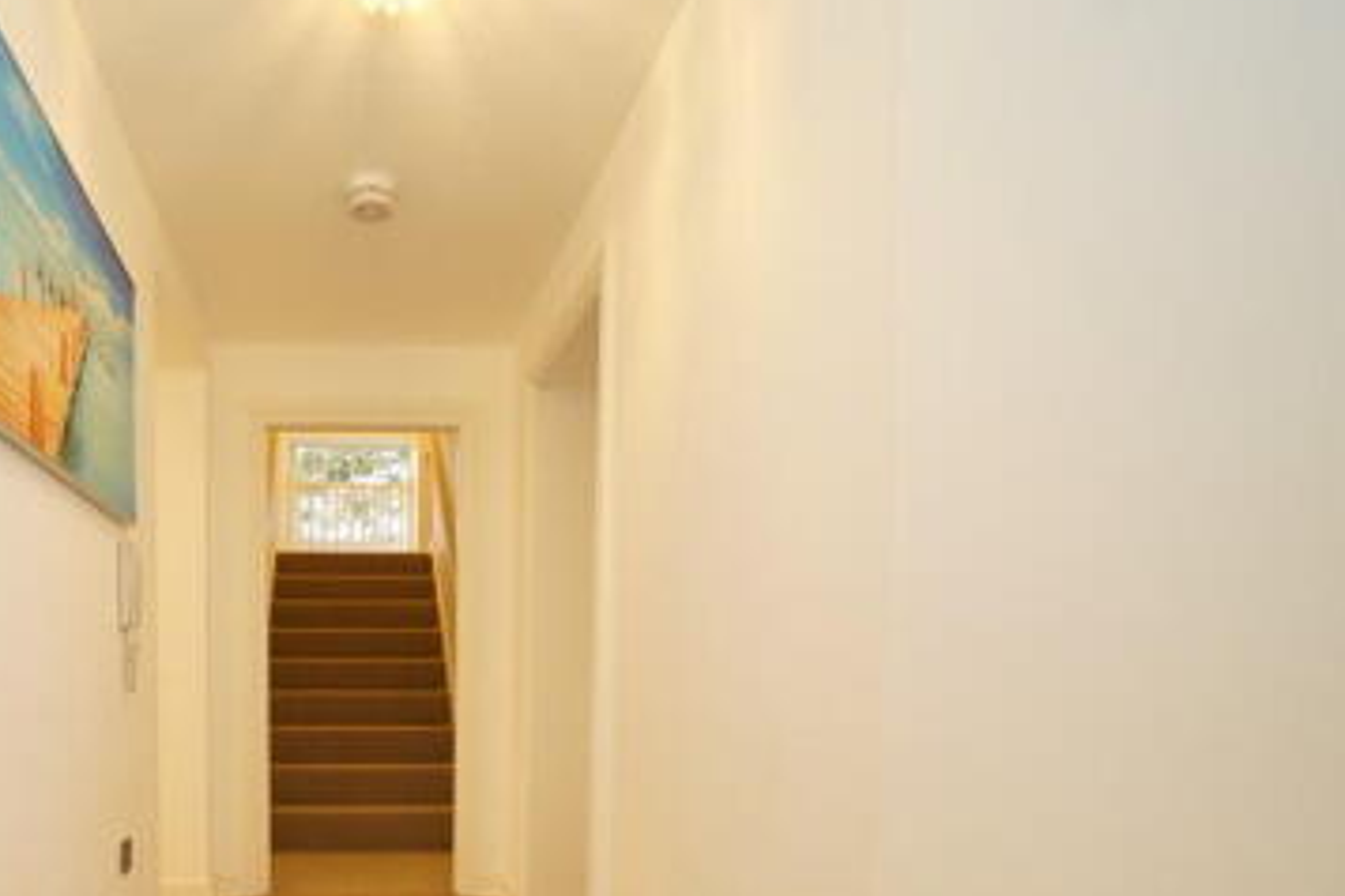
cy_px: 732
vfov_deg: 53.0
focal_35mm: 22
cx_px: 367
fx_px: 822
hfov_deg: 74.0
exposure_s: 1/160
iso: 6400
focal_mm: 12
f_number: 4
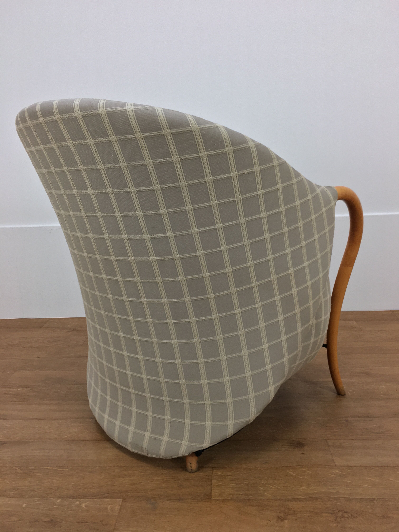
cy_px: 266
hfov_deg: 48.2
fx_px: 446
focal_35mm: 29
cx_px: 200
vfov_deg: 61.7
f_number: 2.2
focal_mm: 4.15
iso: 32
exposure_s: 1/33
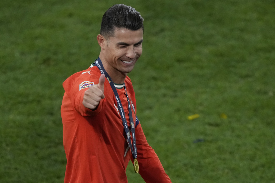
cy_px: 92
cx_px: 138
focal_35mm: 560
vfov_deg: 2.5
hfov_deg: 3.7
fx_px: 4276
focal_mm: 560
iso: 3200
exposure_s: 1/1000
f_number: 4
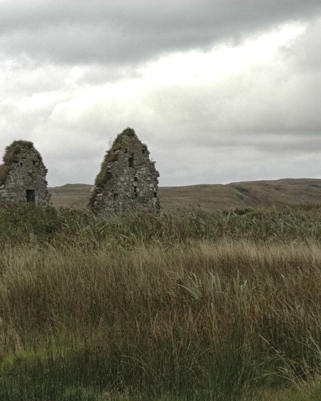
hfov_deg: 10.3
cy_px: 201
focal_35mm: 149
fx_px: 1769
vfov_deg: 12.9
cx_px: 70
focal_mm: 70
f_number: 7.1
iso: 200
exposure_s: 1/200
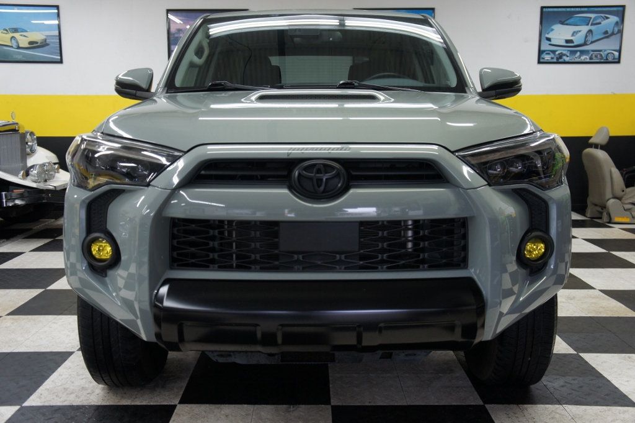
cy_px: 212
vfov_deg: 36.8
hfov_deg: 53.2
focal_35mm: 36
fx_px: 634
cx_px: 318
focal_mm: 24
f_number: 4
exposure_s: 1/40
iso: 400
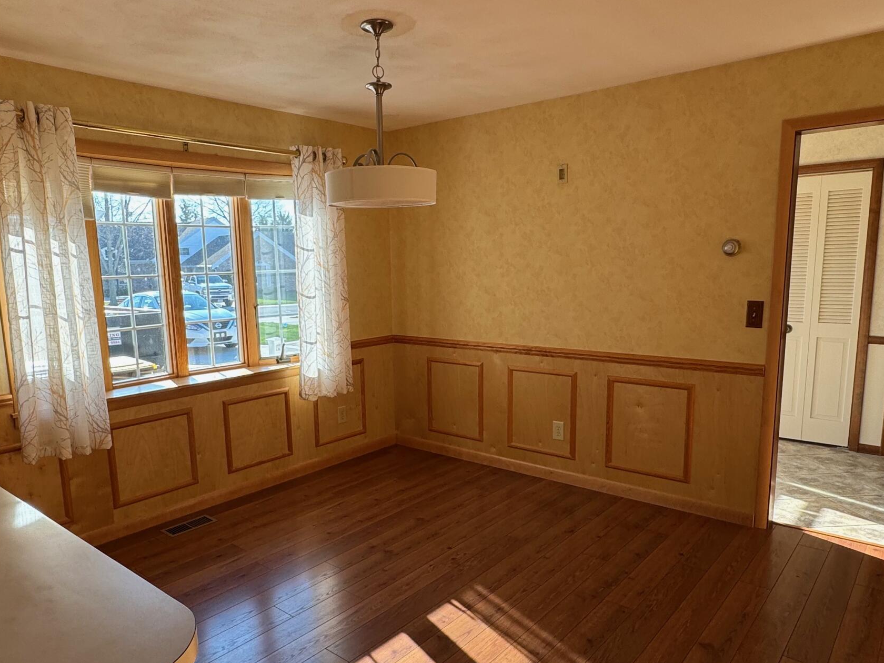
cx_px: 411
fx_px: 638
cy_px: 361
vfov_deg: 54.8
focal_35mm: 25
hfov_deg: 69.3
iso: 40
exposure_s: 1/114
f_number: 2.2
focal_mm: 2.22
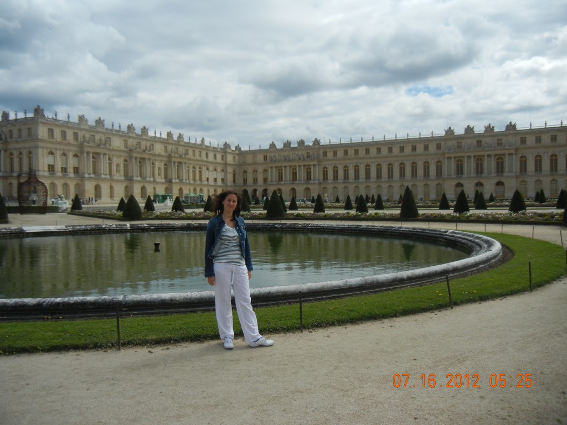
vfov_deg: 46.8
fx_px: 491
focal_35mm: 30
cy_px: 212
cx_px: 284
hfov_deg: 60.0
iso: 160
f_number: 7
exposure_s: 1/697
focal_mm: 5.4
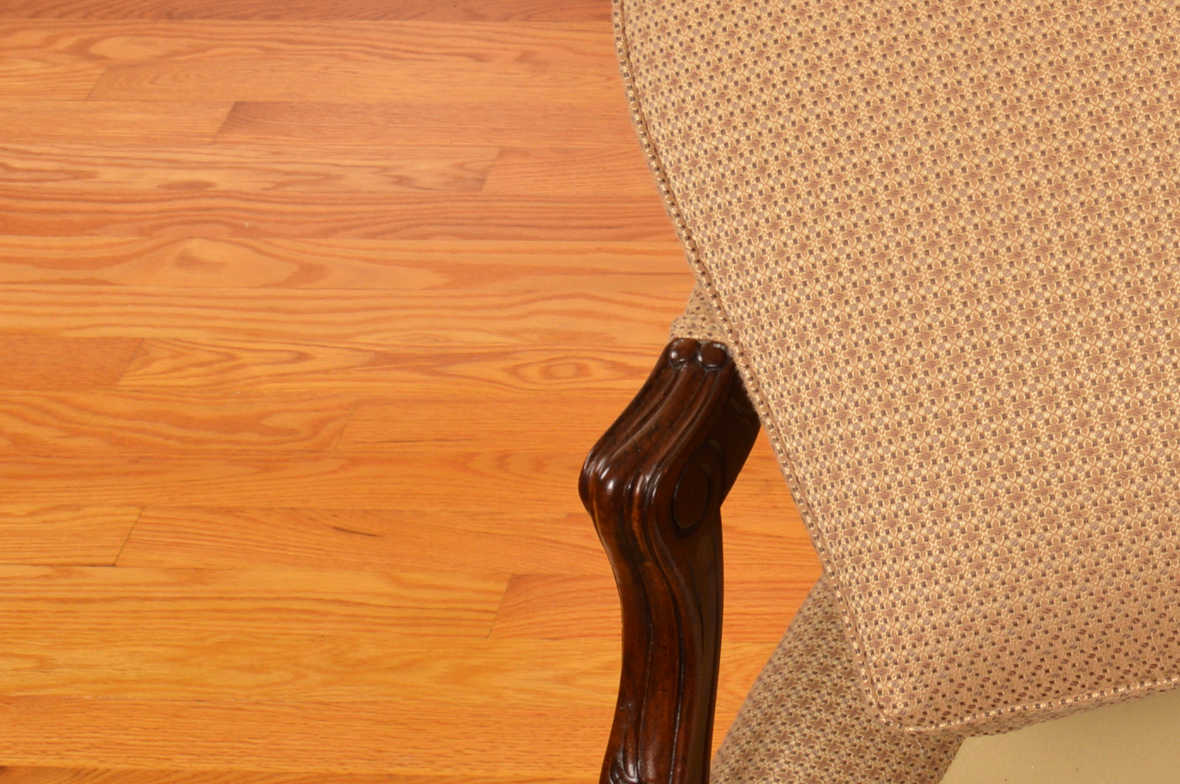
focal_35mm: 89
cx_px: 1444
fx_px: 2914
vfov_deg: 14.8
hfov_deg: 21.2
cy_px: -171
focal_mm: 22
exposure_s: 1/160
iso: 200
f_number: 9
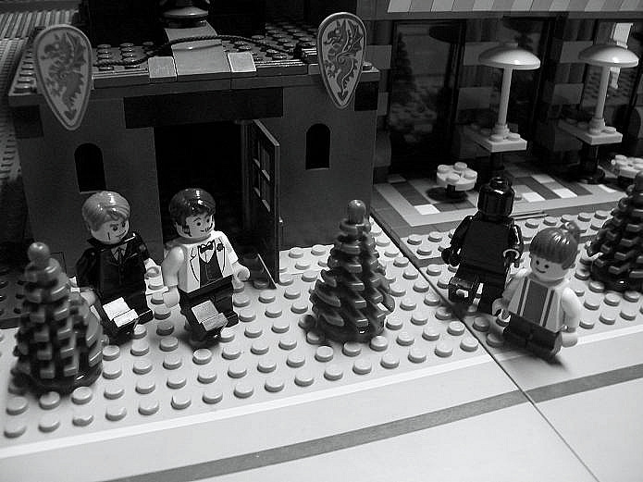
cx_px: 322
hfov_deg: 51.4
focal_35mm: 36
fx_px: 669
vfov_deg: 39.6
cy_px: 241
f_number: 2.7
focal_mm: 6
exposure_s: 1/15
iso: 160
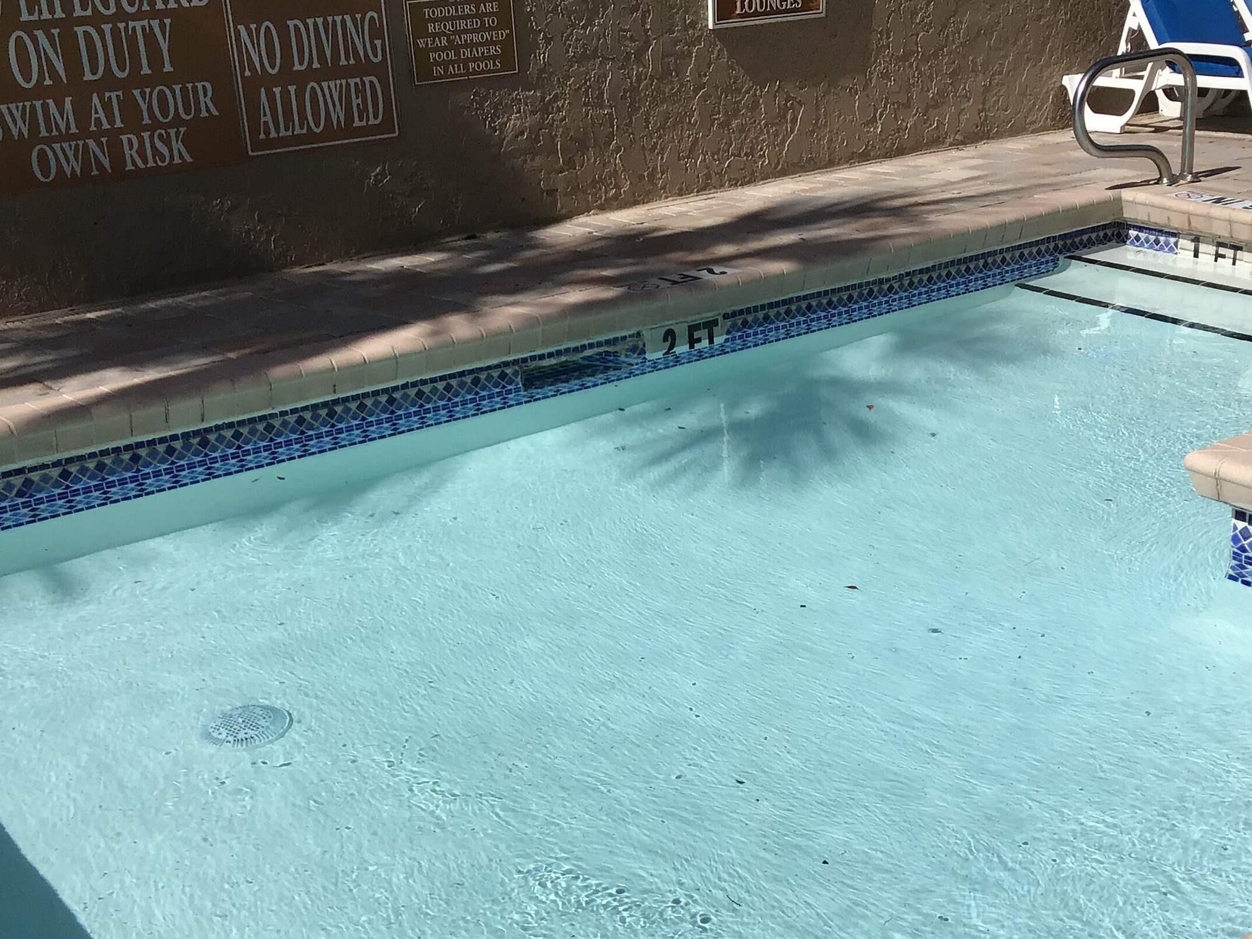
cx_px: 773
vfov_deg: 30.5
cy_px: 681
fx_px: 1700
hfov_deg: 40.2
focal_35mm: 47
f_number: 2.4
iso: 25
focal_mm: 3.3
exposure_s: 1/3401
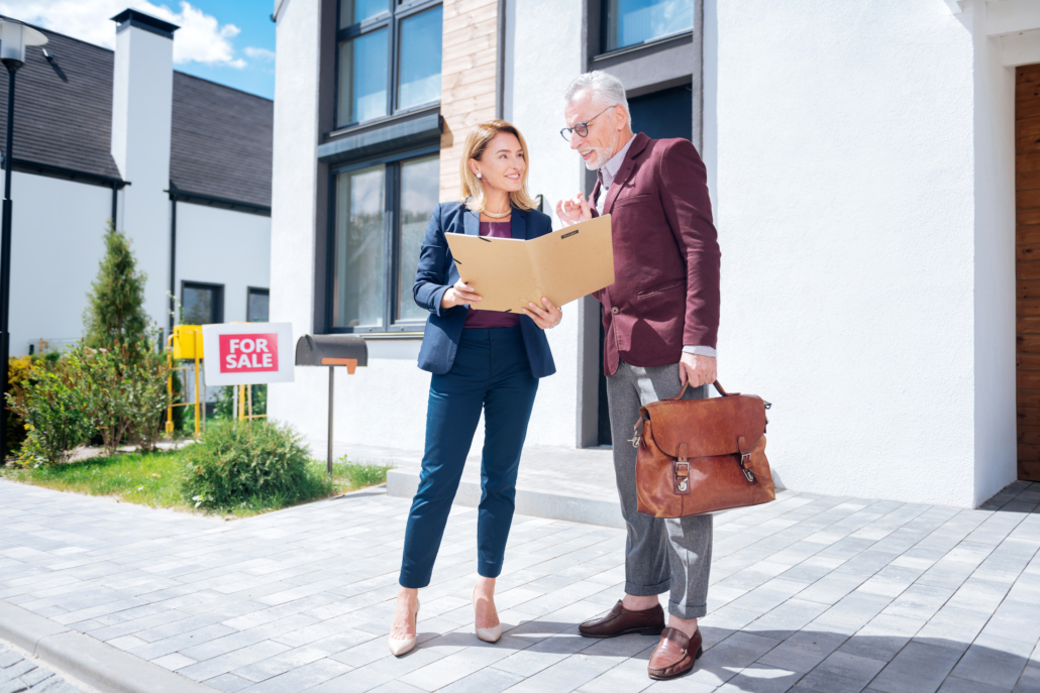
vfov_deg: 46.4
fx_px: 809
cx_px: 520
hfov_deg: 65.5
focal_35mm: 28
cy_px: 346
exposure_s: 1/160
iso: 64
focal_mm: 28
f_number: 3.2
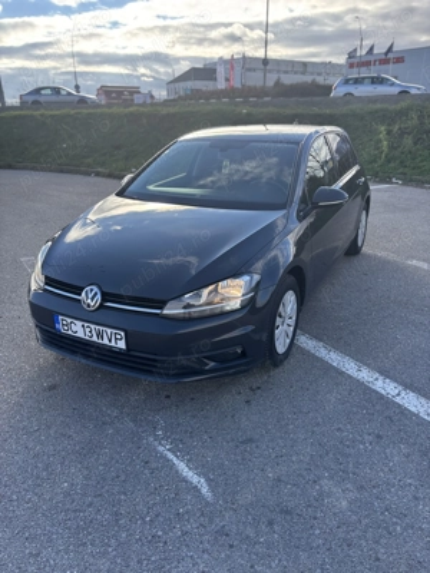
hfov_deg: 53.1
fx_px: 431
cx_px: 215
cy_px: 286
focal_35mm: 26
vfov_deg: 67.3
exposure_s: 1/865
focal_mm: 5.96
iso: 50
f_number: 1.6
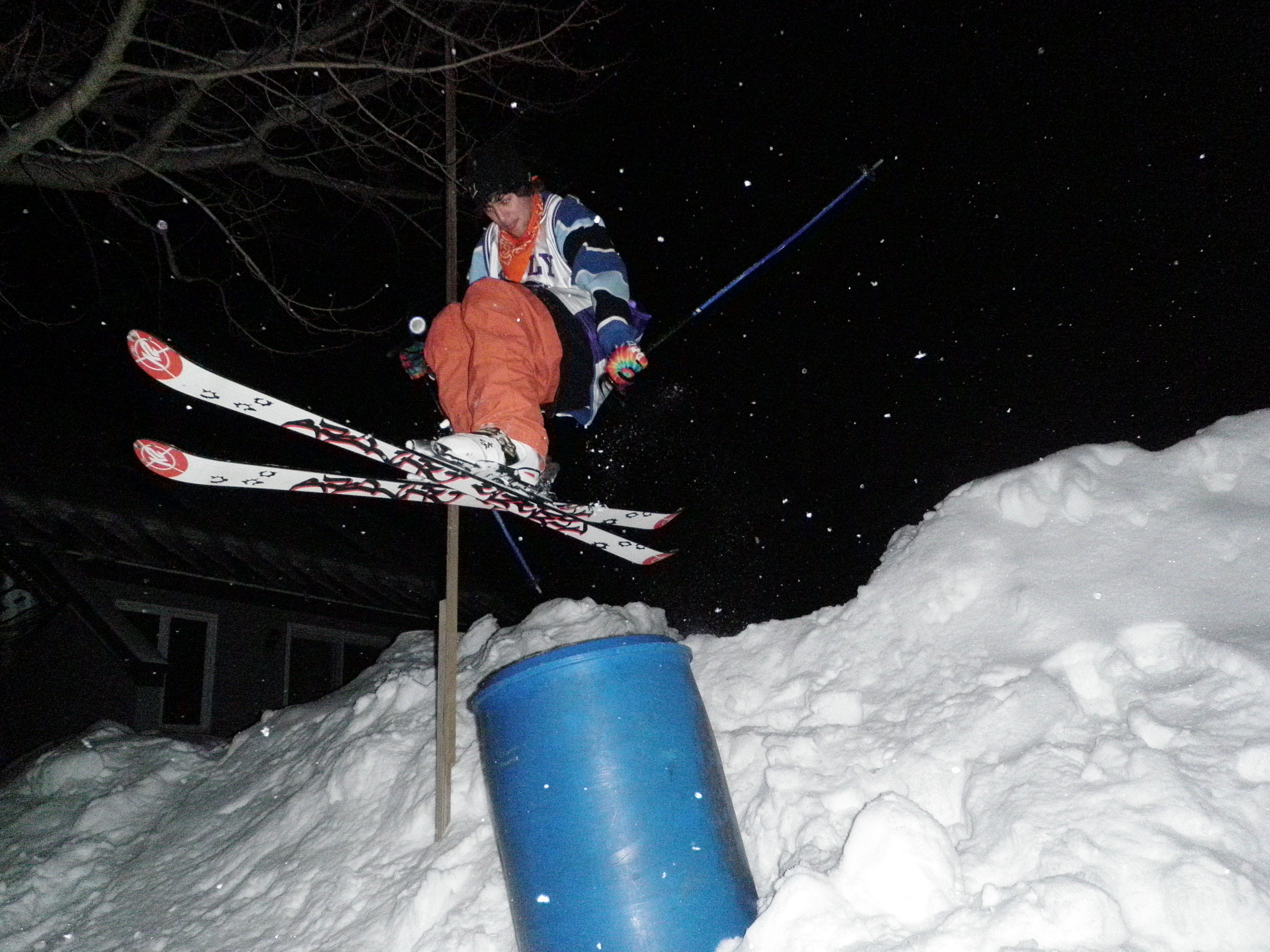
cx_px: 635
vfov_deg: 49.7
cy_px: 476
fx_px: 1027
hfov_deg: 63.4
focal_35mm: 28
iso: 800
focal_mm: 5
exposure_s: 1/500
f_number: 3.5
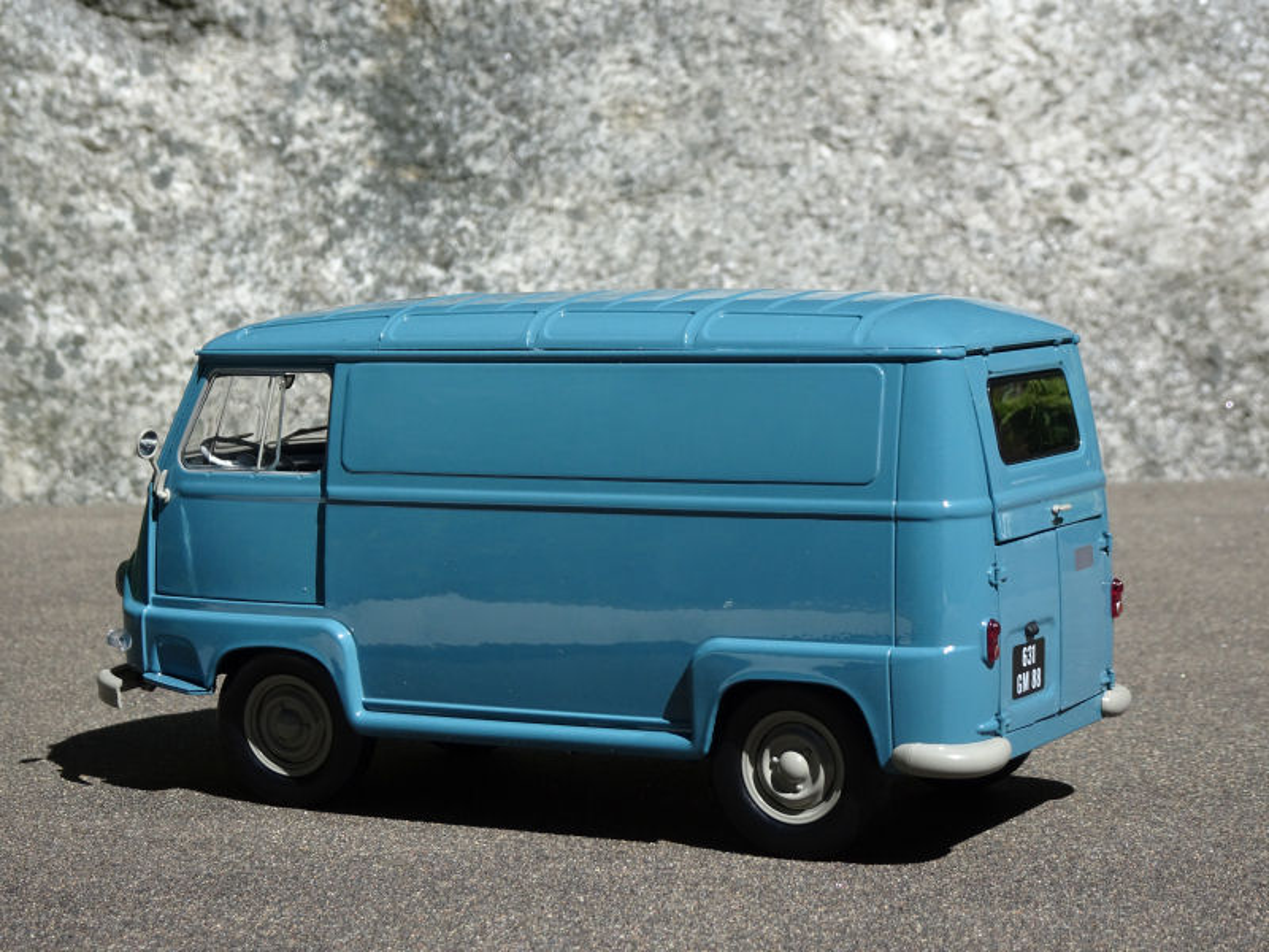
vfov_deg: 17.8
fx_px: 3043
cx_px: 634
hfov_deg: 23.6
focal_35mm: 83
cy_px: 476
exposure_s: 1/500
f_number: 5
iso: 80
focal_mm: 14.12
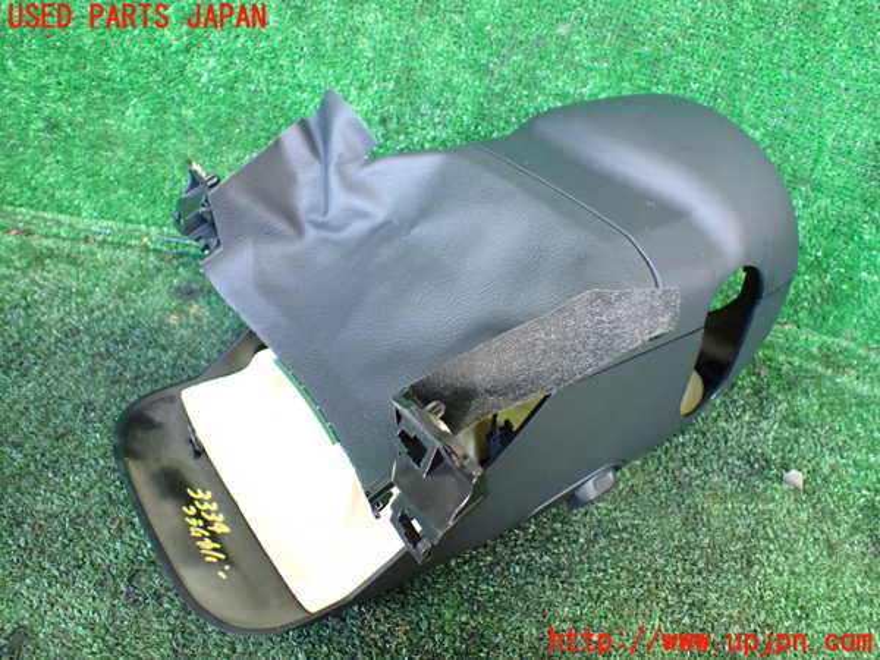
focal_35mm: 30
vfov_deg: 46.8
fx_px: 763
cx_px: 440
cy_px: 330
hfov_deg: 60.0
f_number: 2.3
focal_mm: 5.4
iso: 800
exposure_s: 1/100
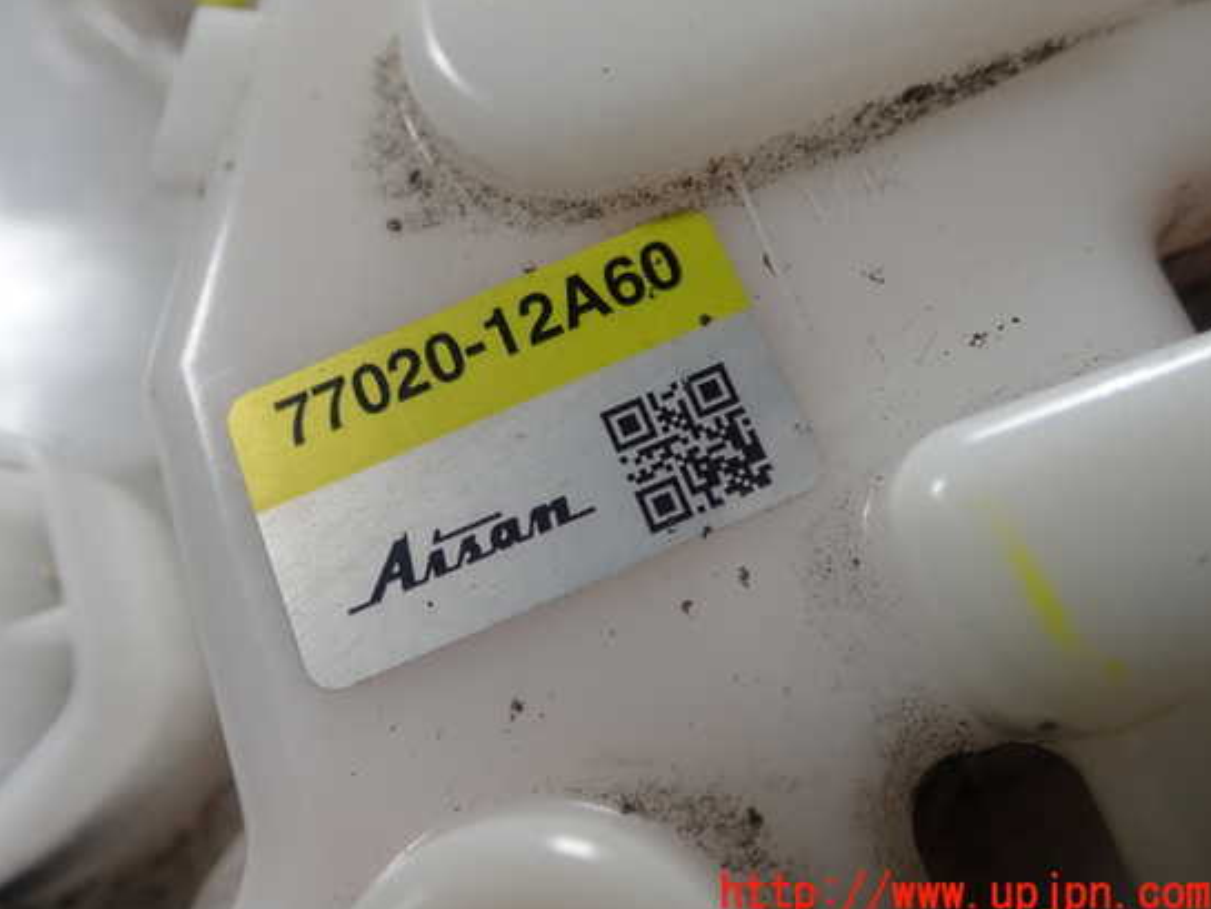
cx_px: 556
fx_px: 1155
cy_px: 422
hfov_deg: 55.3
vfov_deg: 42.9
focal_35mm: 33
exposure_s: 1/125
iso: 125
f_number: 2.3
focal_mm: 5.5
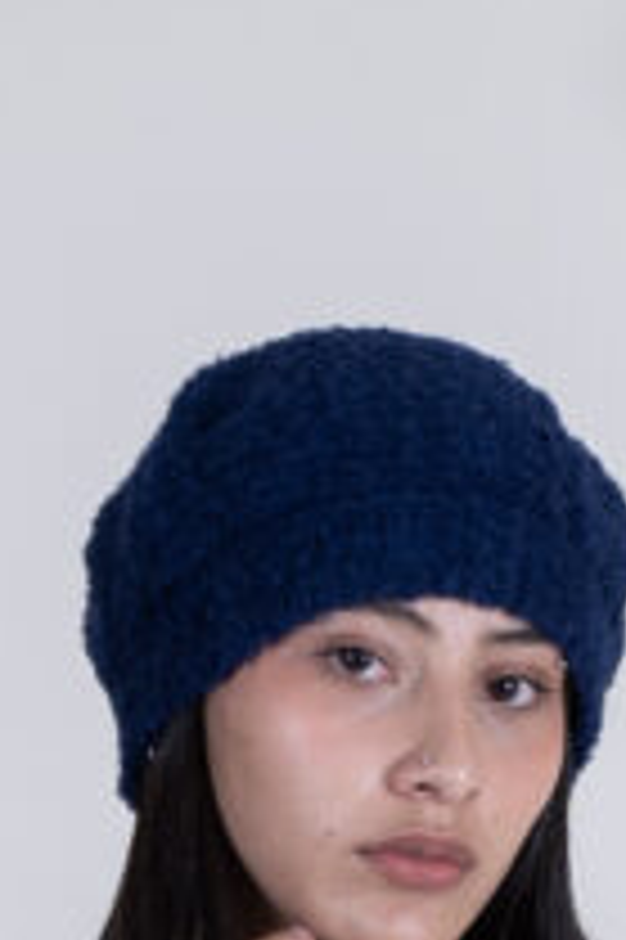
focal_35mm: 287
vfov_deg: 6.7
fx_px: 7498
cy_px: 2528
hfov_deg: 4.8
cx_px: 351
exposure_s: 1/125
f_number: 4
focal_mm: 35
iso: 160
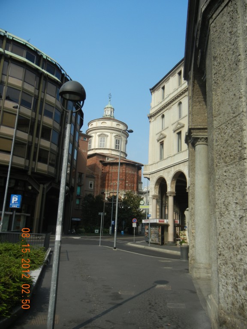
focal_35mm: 30
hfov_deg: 46.8
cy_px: 164
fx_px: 285
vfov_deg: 60.0
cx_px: 124
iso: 160
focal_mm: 5.4
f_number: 7
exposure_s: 1/377
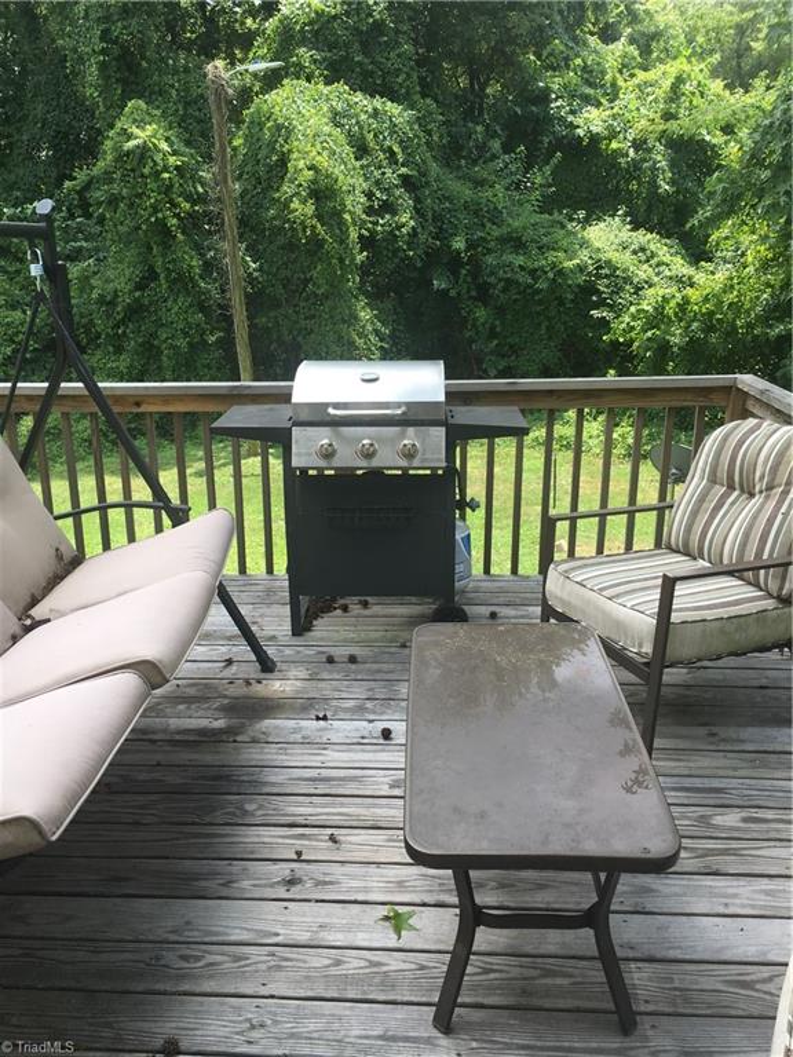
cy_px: 528
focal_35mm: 29
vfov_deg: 61.7
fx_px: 886
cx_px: 396
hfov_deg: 48.2
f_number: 2.2
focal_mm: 4.15
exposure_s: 1/343
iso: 25
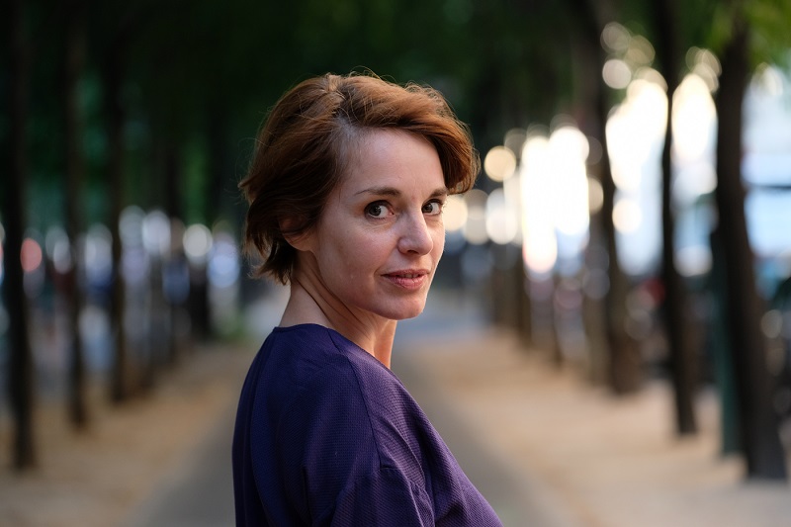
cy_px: 264
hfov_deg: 14.5
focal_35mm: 142
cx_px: 396
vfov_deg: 9.7
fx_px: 3119
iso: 640
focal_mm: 94.5
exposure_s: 1/105
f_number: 2.8
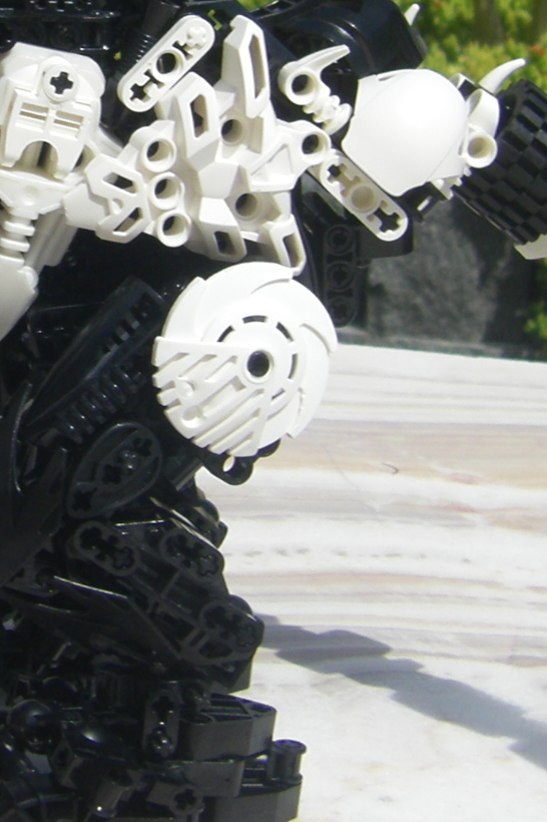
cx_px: -62
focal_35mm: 125
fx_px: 2851
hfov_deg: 10.8
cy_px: 134
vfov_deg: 16.2
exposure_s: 1/320
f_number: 7
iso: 64
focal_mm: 6.3
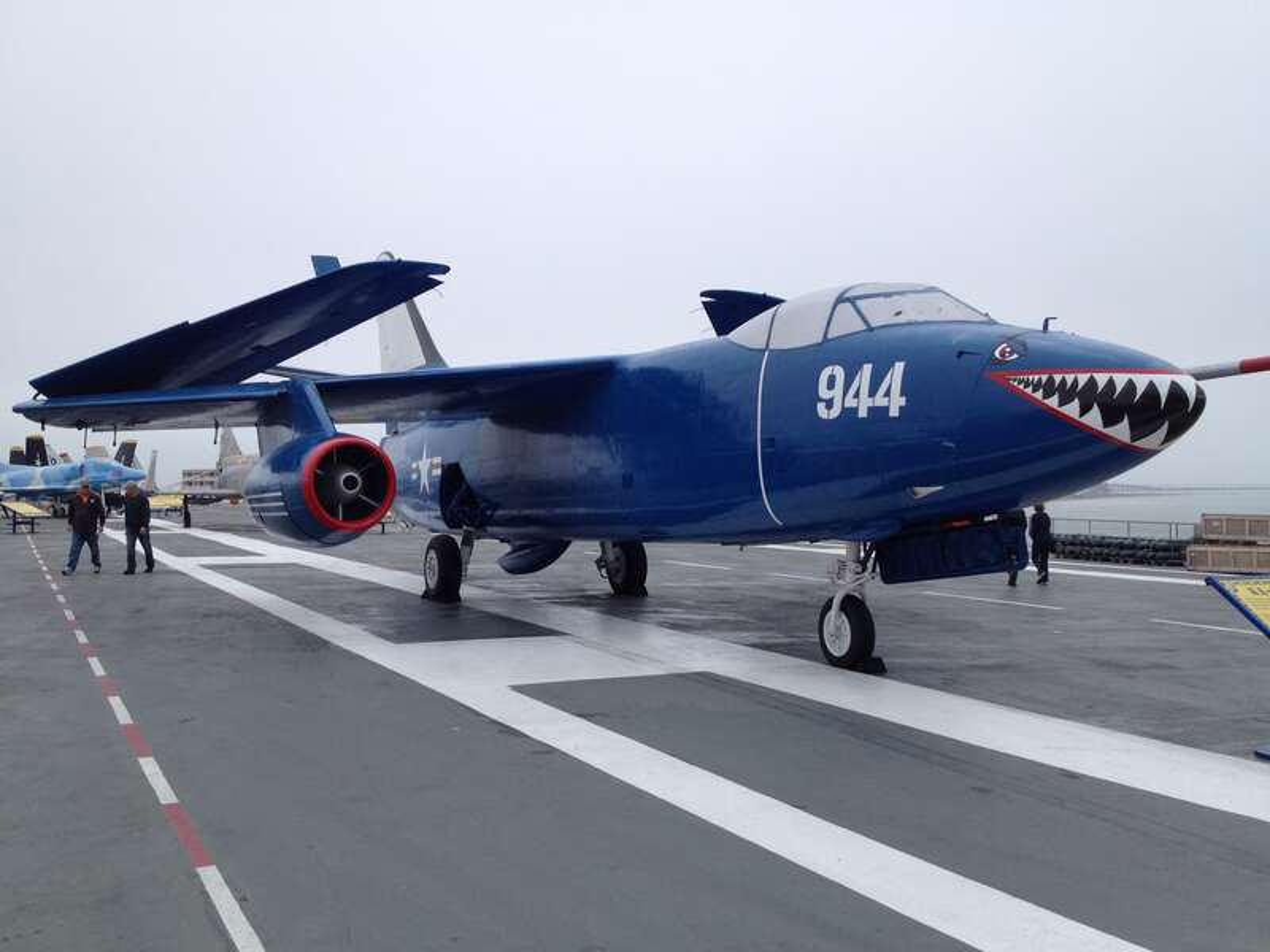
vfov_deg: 40.7
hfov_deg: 52.6
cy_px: 476
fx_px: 1284
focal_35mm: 35
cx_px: 635
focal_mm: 4.28
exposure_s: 1/935
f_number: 2.4
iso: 50
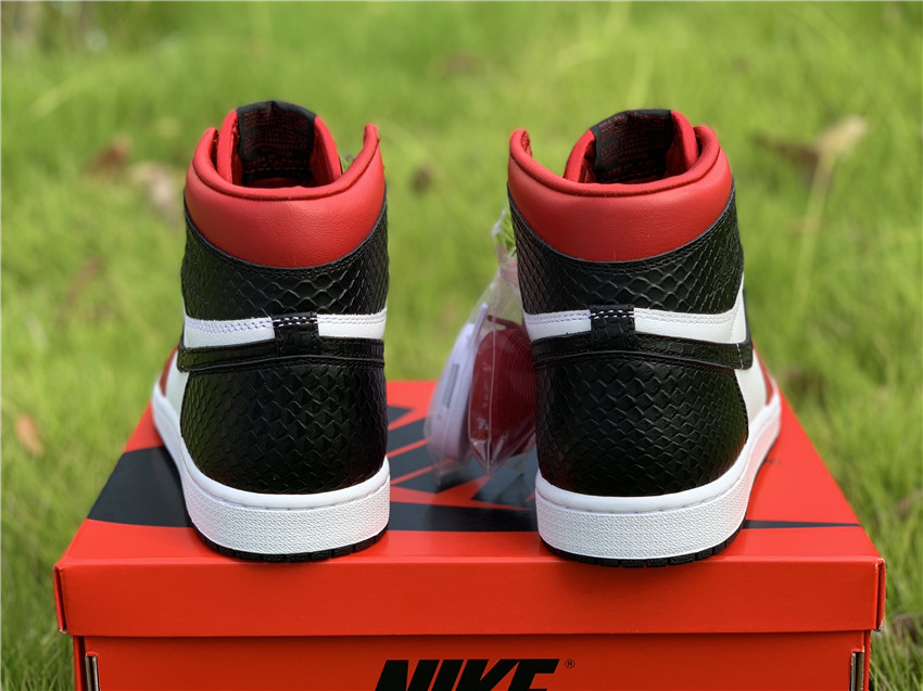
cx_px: 462
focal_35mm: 52
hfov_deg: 36.8
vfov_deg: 28.0
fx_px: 1386
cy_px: 346
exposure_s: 1/130
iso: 16
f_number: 2.4
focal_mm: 6
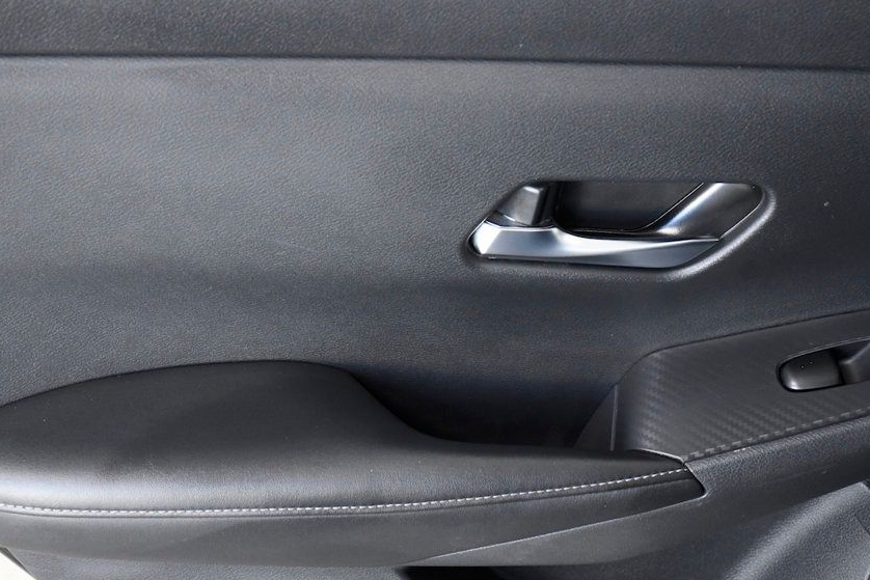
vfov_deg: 15.5
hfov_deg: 23.1
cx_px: 400
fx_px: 2127
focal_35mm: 88
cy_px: 330
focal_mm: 48
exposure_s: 1/160
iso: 2500
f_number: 6.3
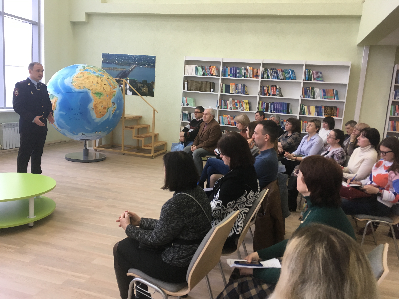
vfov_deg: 48.2
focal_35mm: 29
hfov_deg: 61.7
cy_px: 150
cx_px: 200
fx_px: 334
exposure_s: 1/33
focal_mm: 4.15
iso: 50
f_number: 2.2
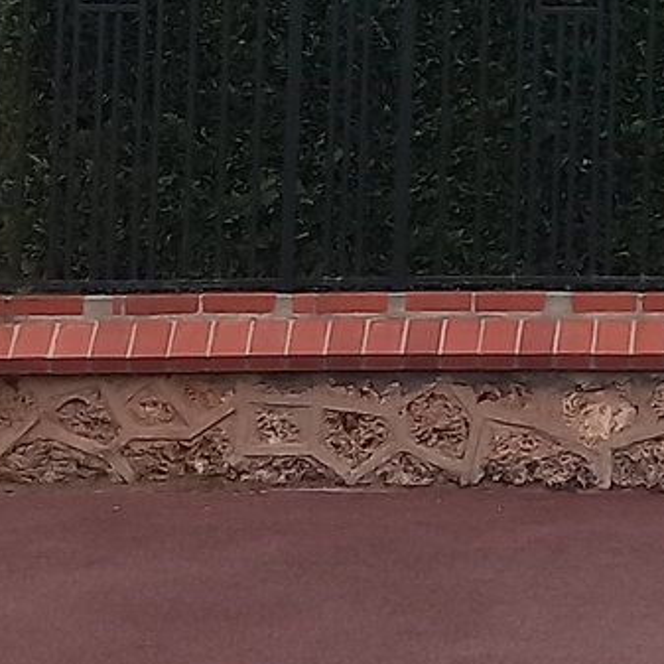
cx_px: 1072
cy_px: -263
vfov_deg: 11.2
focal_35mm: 151
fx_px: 3277
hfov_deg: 11.0
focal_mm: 4
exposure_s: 1/172
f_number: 1.8
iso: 20
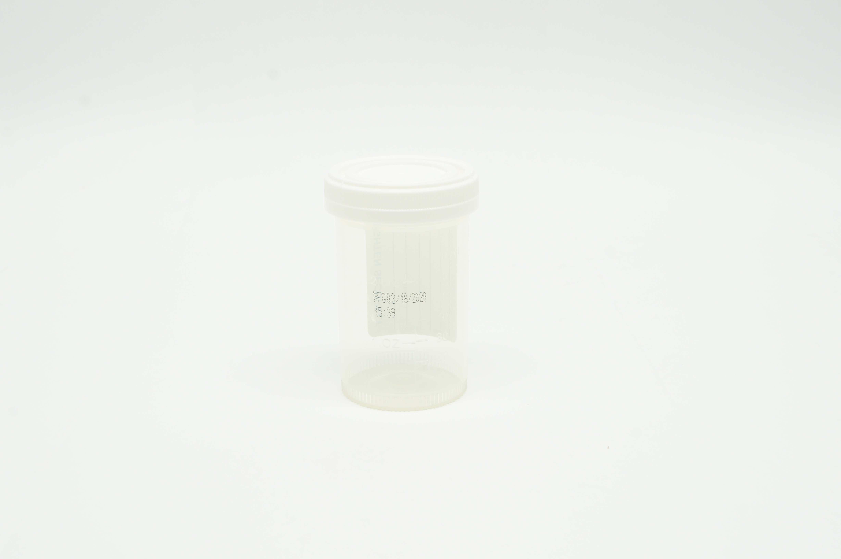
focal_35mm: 54
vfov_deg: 25.0
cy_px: 280
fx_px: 1260
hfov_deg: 36.9
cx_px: 420
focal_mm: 36
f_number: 11
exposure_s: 1/15
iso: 400
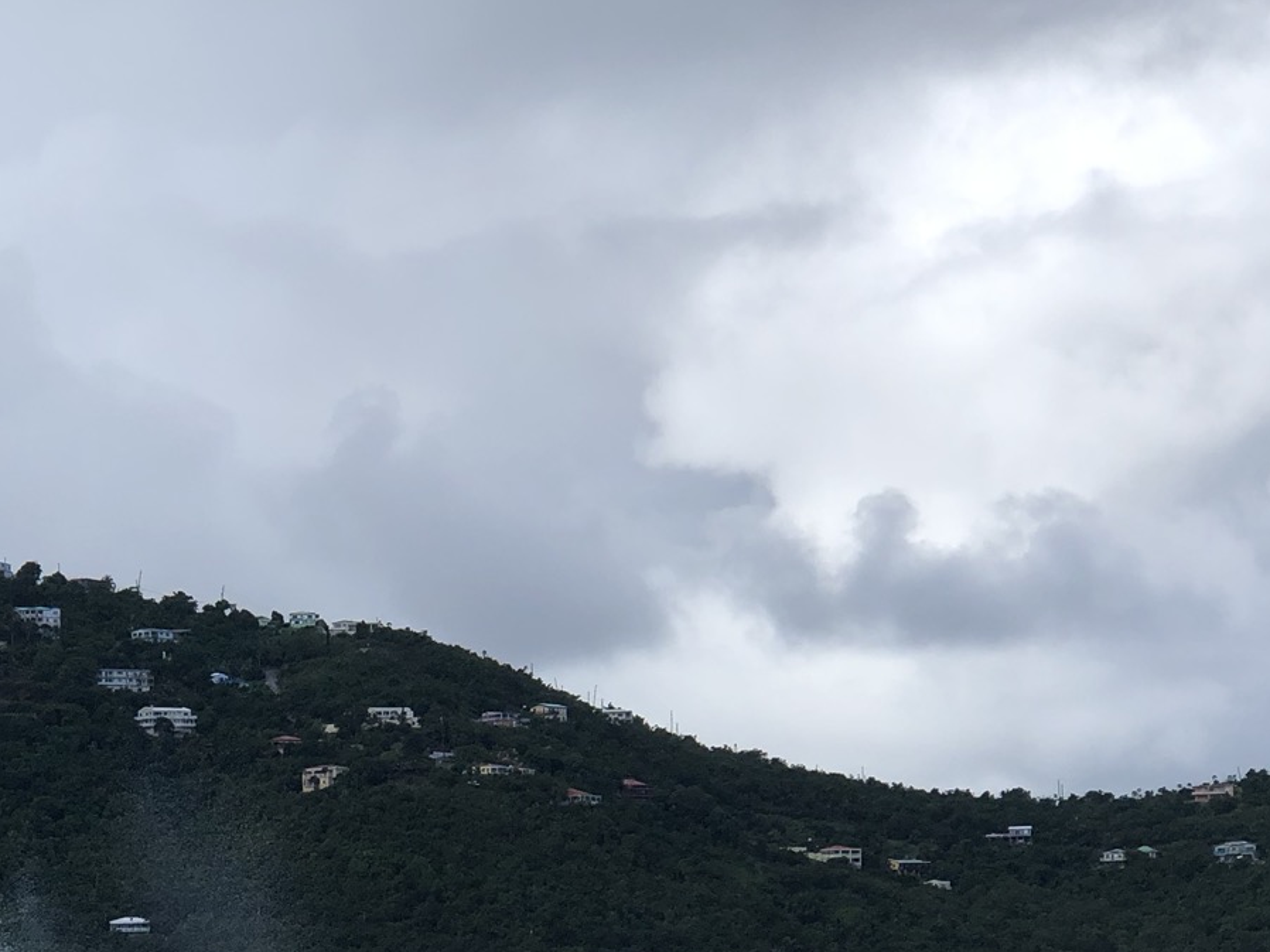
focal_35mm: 130
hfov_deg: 15.1
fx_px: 4768
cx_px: 247
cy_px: 877
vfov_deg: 11.3
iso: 20
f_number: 2.8
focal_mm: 6.6
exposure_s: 1/972
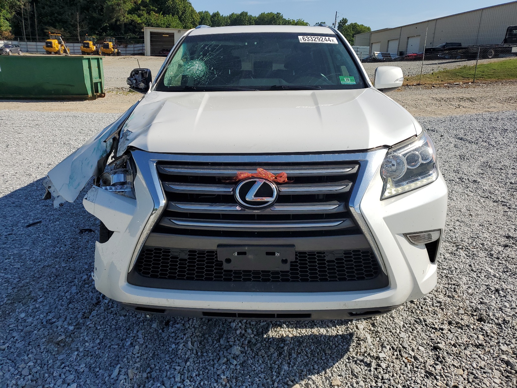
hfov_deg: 67.3
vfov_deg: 53.1
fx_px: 388
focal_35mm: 26
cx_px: 258
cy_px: 194
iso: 50
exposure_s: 1/5000
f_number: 1.5
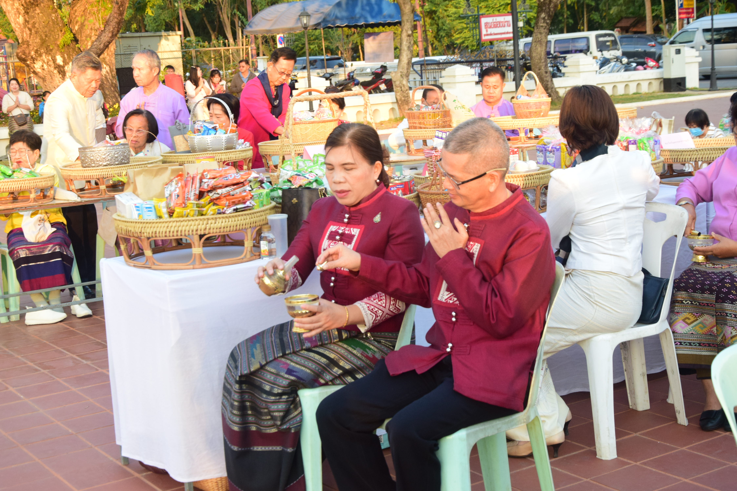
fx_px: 1167
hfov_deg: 35.0
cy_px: 246
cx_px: 368
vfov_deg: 23.8
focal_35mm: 57
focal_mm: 38
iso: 1000
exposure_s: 1/200
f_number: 8
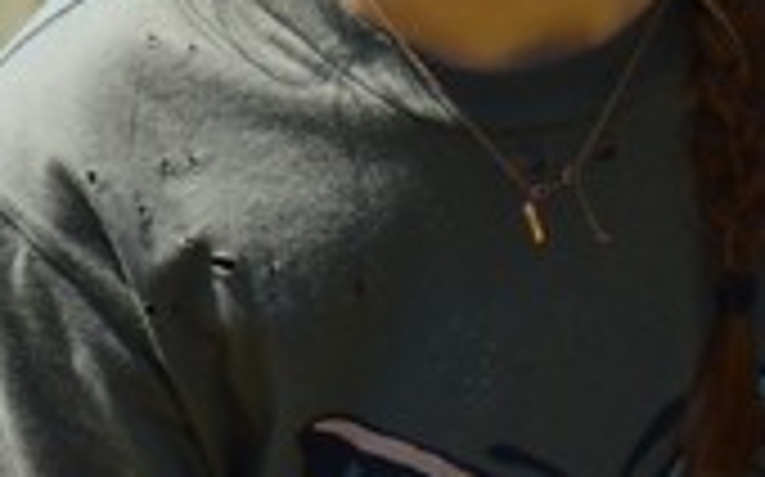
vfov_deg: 0.9
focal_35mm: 1522
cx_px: -297
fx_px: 31712
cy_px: -542
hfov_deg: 1.4
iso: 200
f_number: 5.6
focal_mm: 165
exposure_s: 1/800
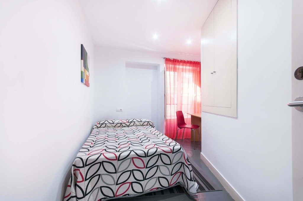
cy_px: 100
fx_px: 126
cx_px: 152
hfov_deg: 100.5
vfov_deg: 77.2
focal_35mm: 15
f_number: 8
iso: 200
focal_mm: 10
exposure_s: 1/5
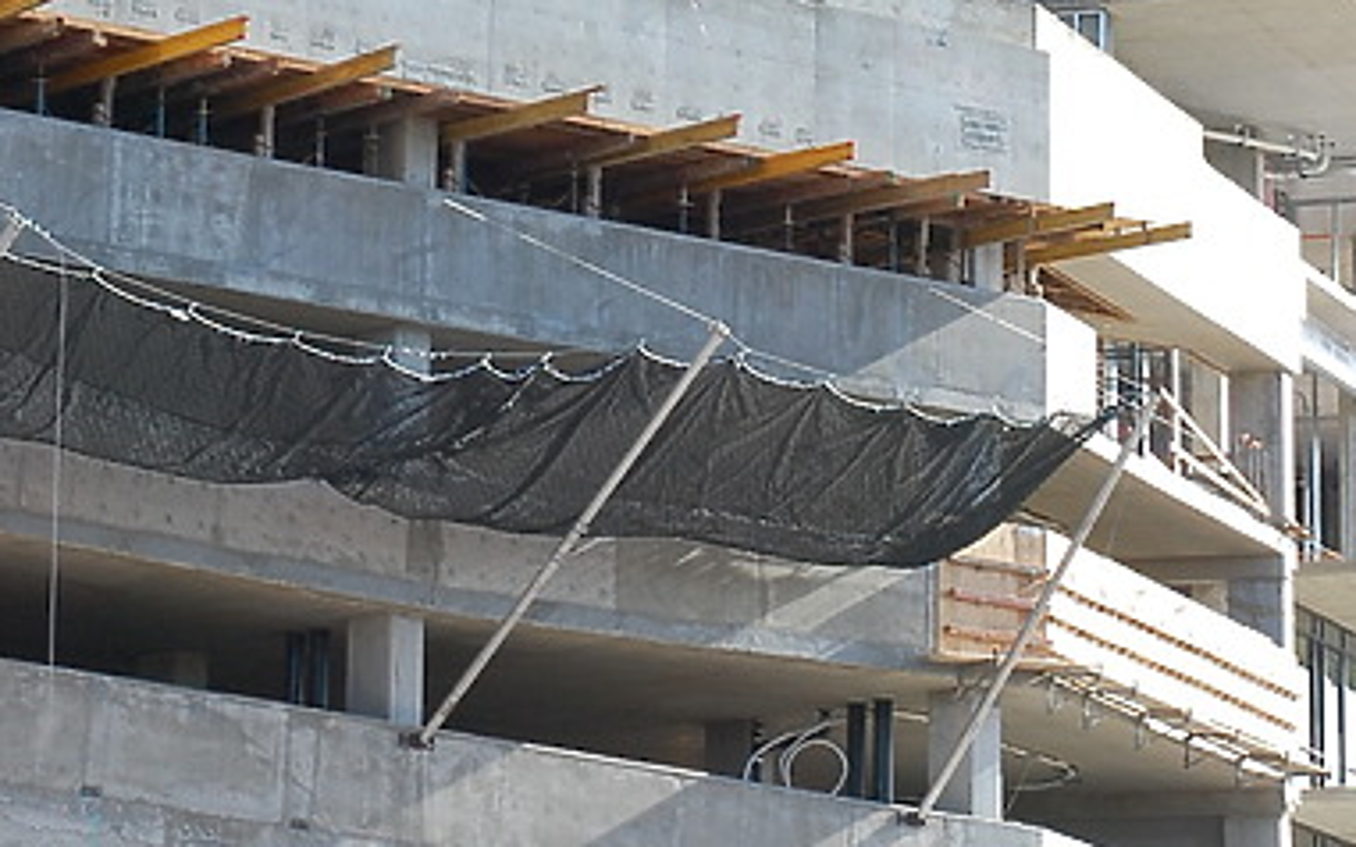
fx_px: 5993
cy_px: -28
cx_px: 543
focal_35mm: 162
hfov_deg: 12.9
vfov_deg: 8.0
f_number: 10
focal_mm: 45
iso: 400
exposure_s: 1/200
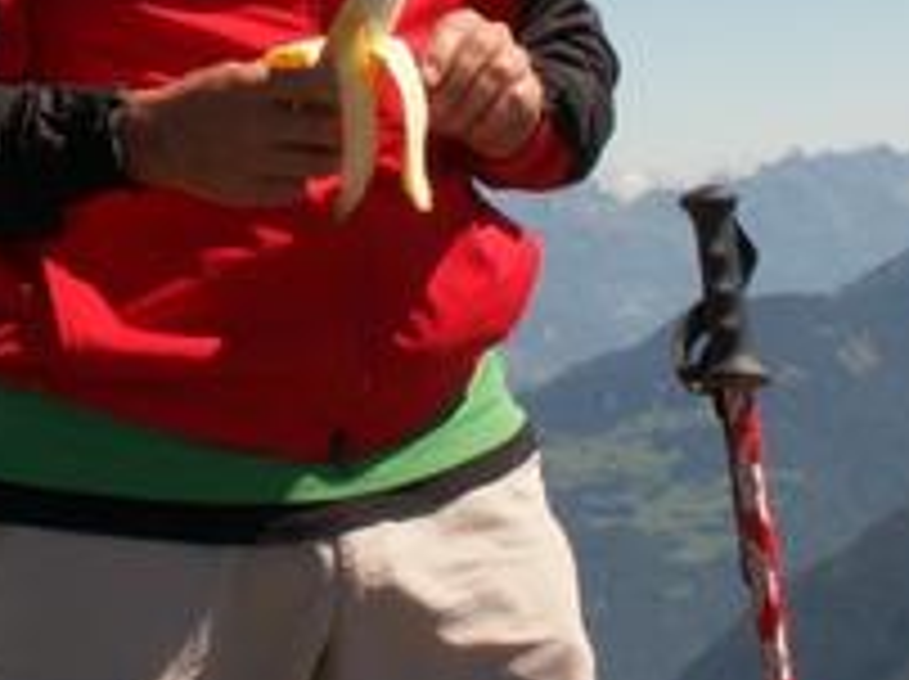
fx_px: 2911
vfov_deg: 13.0
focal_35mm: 111
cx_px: 184
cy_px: -113
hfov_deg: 17.6
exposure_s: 1/200
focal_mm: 5.86
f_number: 7.1
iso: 50
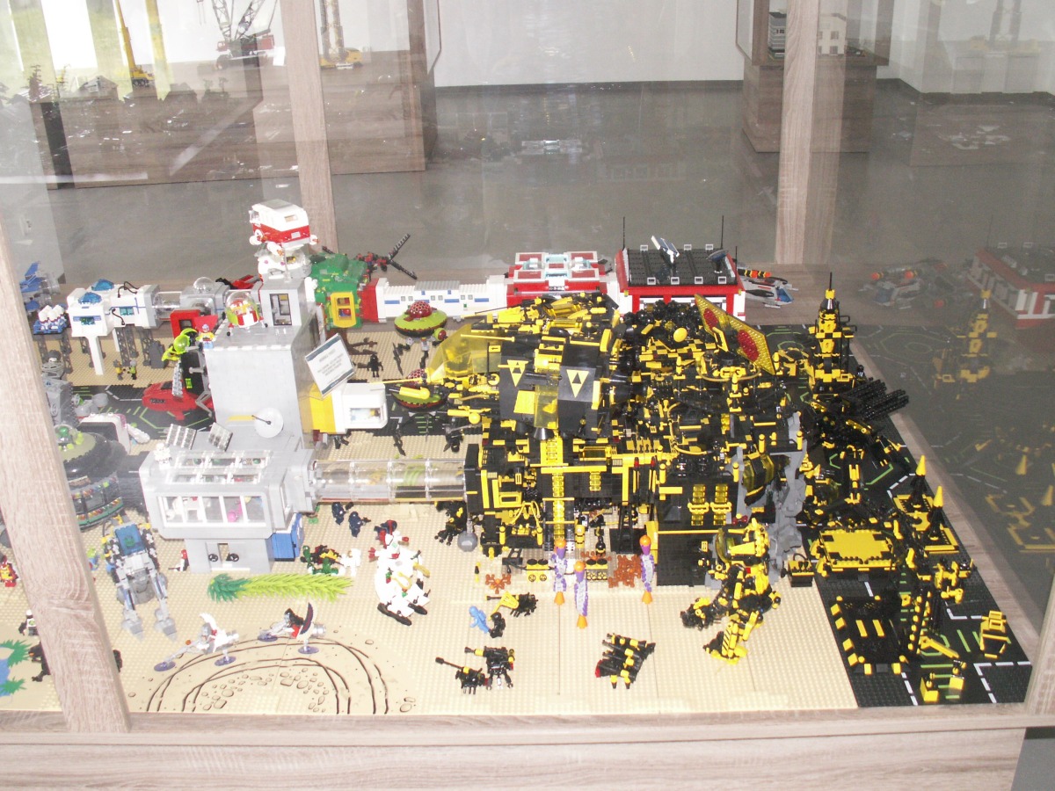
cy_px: 396
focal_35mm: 35
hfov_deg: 52.6
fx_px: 1067
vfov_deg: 40.7
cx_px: 528
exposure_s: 1/60
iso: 160
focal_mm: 5.86
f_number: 2.8
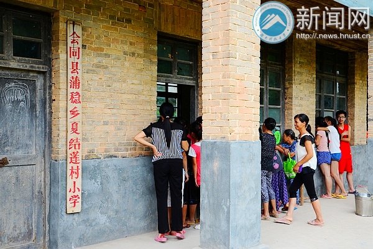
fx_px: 435
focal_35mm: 42
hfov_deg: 46.4
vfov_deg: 31.9
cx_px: 186
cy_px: 124
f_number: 5.6
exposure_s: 1/640
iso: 400
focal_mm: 28
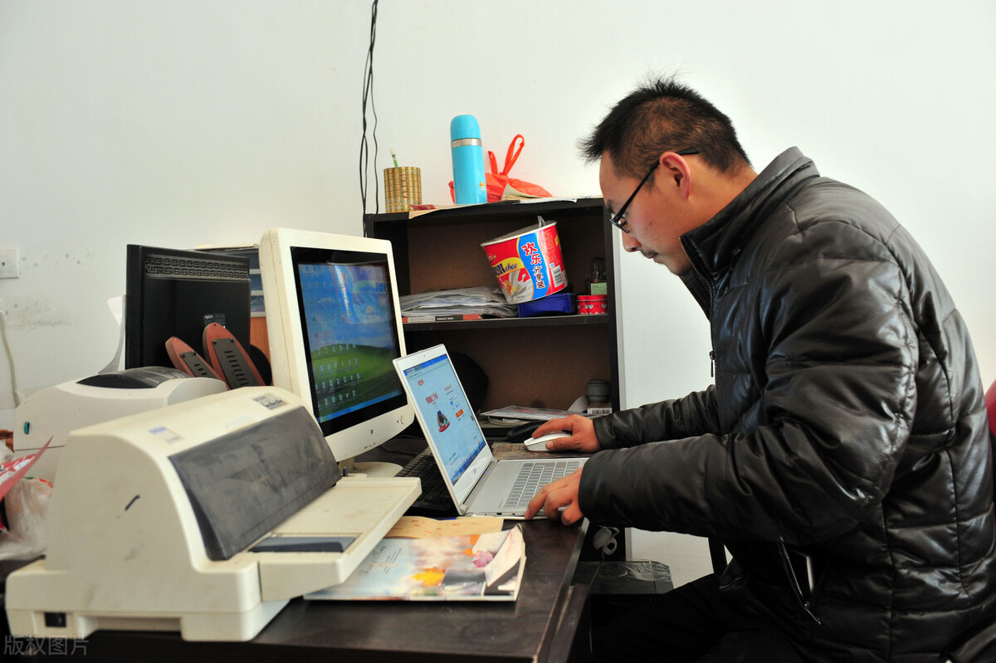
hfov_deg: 63.7
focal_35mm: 29
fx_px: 802
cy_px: 332
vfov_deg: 44.9
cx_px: 498
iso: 640
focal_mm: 29
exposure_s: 1/15
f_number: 5.6
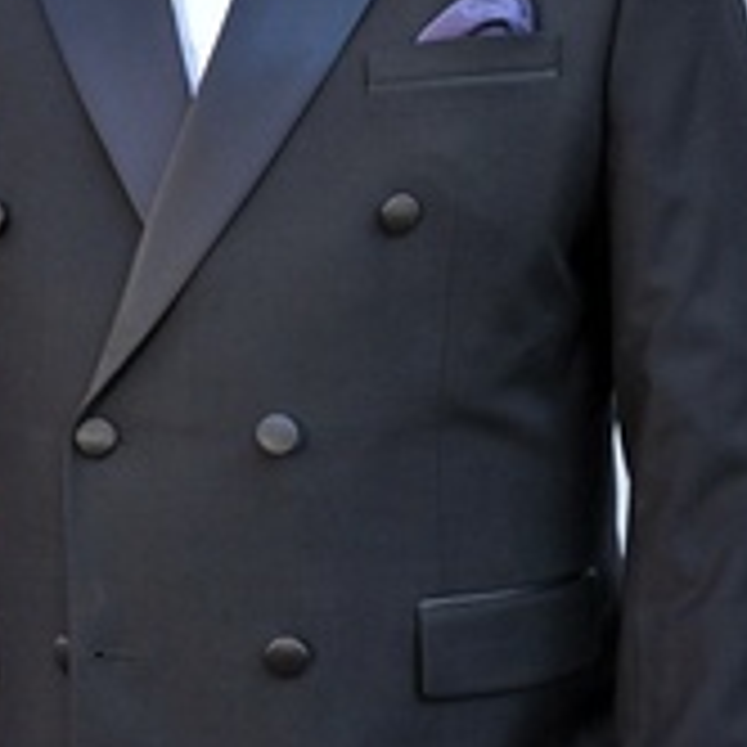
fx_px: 3369
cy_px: 27
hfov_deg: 12.5
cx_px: -58
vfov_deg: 12.5
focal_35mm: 138
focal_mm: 38
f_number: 3.5
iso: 400
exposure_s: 1/200
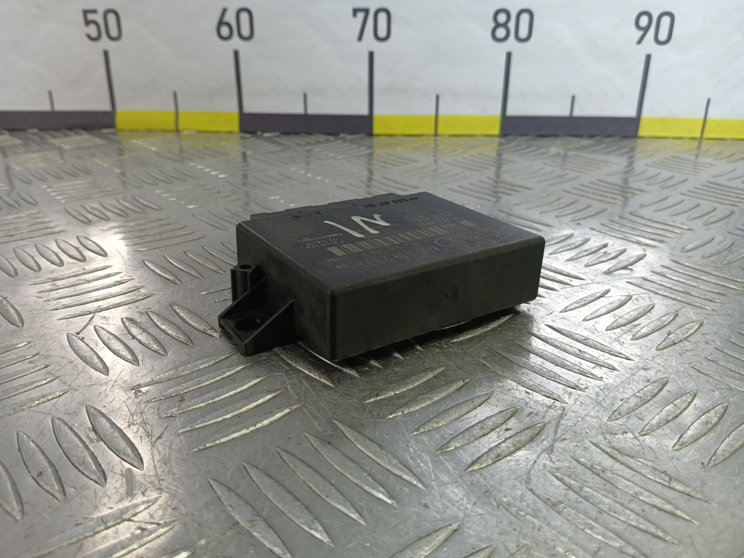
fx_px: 494
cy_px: 279
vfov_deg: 58.9
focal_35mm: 23
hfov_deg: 73.9
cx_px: 372
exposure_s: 1/100
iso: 146
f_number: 1.6
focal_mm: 4.11
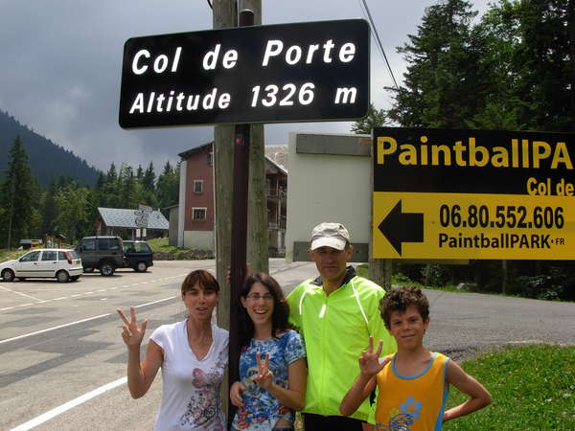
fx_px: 631
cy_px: 216
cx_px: 288
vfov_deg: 37.7
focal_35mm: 38
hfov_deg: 49.0
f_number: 4.9
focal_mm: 6.3
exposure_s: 1/542
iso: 79
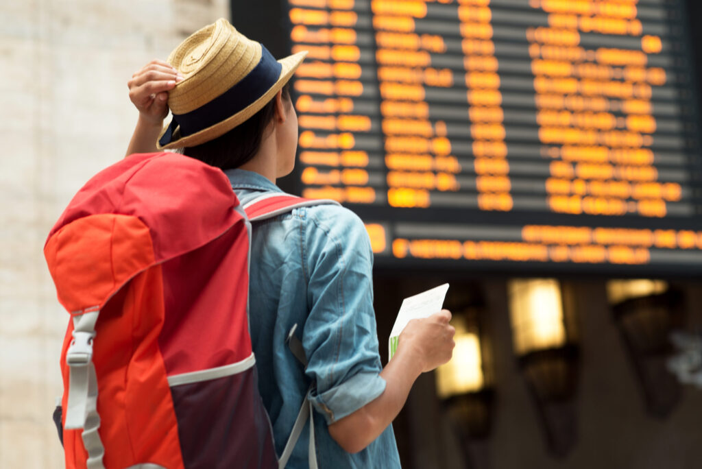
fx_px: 1658
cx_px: 351
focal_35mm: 85
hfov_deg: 23.9
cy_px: 234
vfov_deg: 16.1
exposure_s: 1/30
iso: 125
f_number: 4
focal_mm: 85
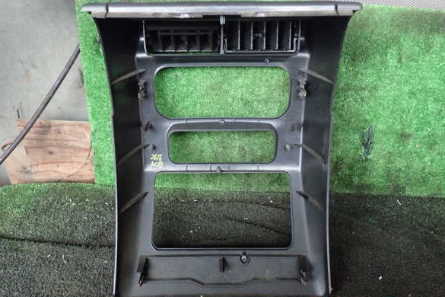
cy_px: 145
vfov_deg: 41.1
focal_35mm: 32
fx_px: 396
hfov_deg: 58.7
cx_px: 220
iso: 800
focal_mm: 5.4
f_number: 2.3
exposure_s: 1/25
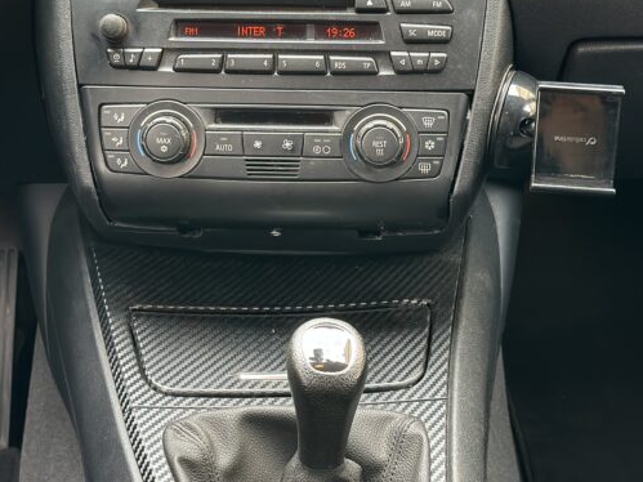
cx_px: 325
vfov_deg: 19.1
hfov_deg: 25.3
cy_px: 189
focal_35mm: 77
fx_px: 1430
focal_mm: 6.86
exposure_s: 1/60
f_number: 1.78
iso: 160
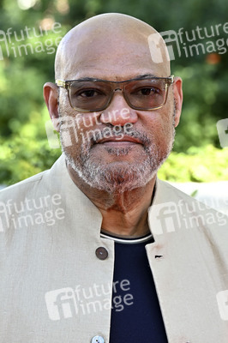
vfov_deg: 13.6
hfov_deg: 9.1
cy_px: 172
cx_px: 114
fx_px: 1437
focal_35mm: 151
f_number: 5.6
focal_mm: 101
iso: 640
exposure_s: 1/320
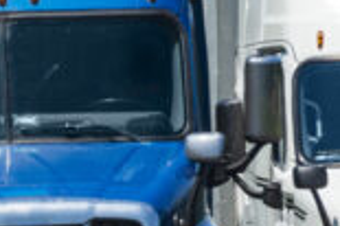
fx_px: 23029
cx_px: -186
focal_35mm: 2441
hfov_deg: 0.8
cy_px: 190
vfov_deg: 0.6
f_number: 11
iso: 1600
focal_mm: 600
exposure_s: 1/3000
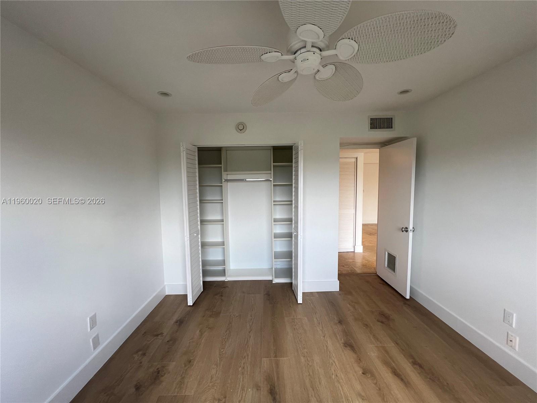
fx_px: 202
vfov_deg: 89.9
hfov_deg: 106.2
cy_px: 202
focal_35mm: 13
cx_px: 268
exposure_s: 1/120
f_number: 1.8
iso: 50
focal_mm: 1.57
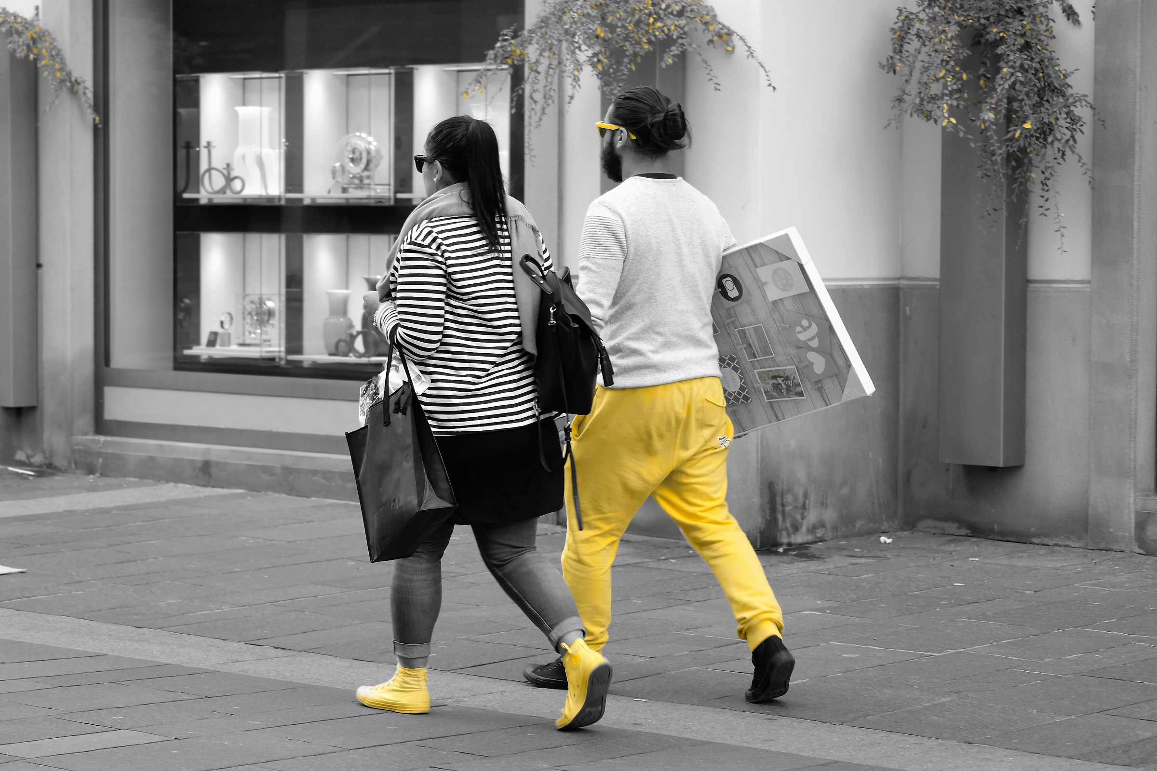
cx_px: 578
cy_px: 386
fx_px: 2860
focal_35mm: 89
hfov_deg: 22.9
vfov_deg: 15.4
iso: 640
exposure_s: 1/160
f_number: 4.7
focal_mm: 59.6
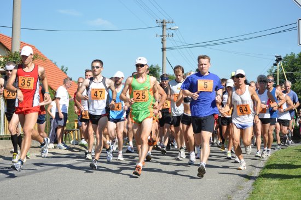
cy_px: 100
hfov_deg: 24.7
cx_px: 150
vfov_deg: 16.5
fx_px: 689
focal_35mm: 82
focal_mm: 55
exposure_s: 1/1600
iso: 400
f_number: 6.3
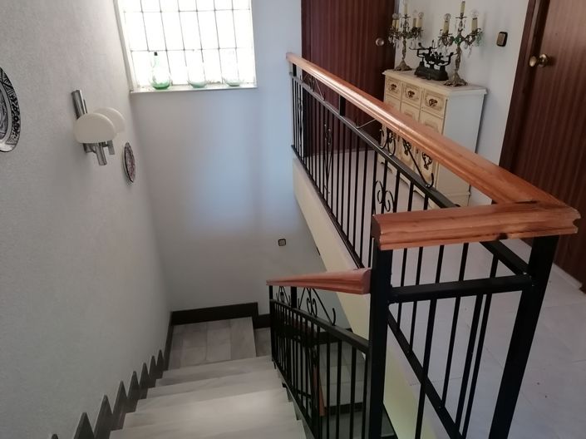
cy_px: 220
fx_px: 457
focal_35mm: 27
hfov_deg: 65.3
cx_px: 293
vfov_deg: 51.3
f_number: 1.8
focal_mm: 4.75
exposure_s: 1/100
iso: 500
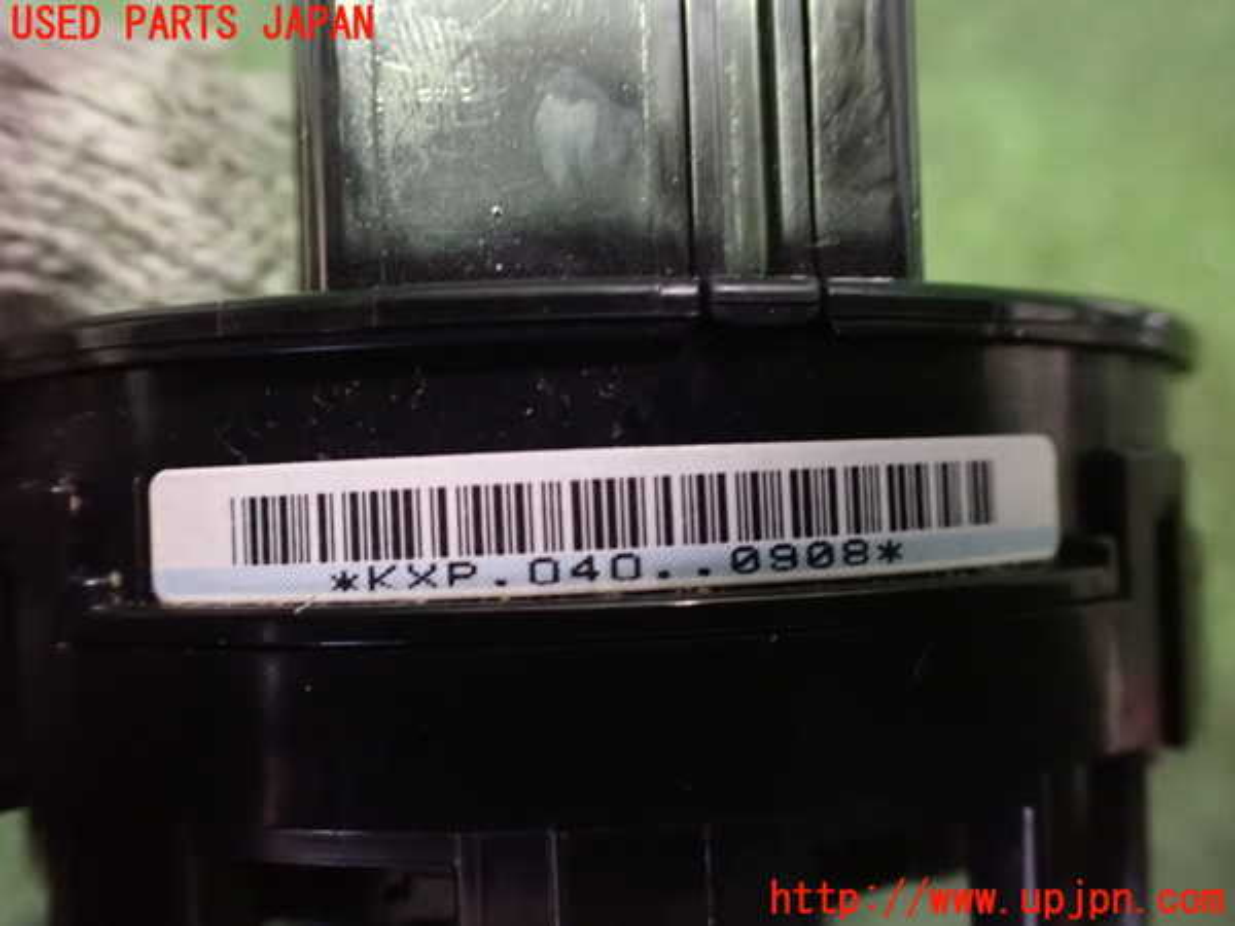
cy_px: 463
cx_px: 618
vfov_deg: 46.8
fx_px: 1070
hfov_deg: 60.0
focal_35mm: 30
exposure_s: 1/30
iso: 1600
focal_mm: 5.4
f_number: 2.3
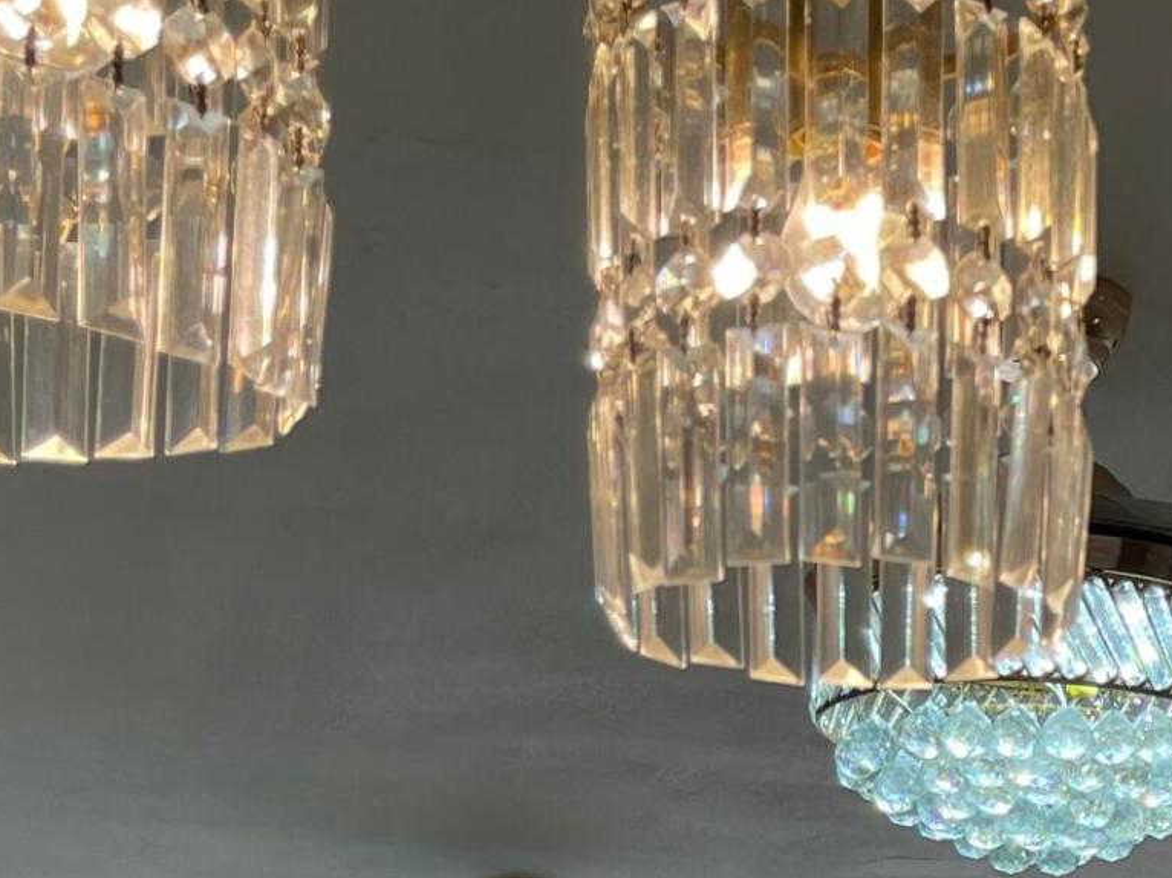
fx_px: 3182
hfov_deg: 20.4
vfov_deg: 14.5
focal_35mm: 94
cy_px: 1381
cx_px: 1071
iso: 32
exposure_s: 1/125
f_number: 1.6
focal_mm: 5.1
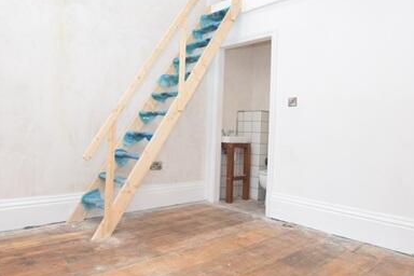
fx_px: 287
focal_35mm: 25
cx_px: 187
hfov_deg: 71.3
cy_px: 132
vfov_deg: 51.3
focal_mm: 10
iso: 360
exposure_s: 1/125
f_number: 5.6
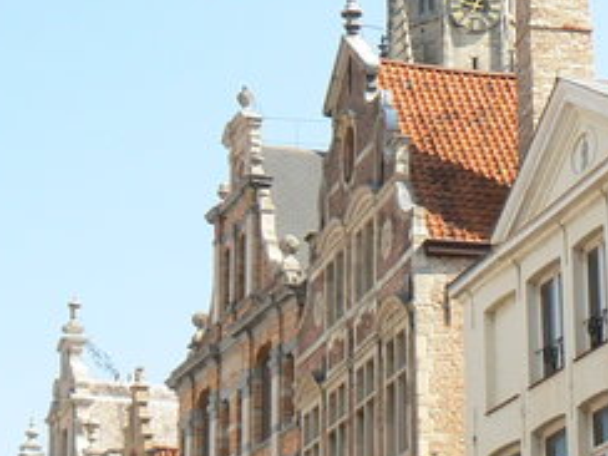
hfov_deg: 16.7
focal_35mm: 118
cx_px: 324
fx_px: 2073
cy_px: 80
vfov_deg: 12.5
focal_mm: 6
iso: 100
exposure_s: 1/1000
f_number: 3.6
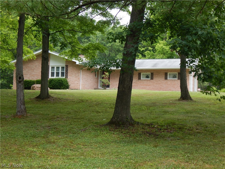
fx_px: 396
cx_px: 112
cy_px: 84
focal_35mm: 61
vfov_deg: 24.0
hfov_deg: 31.7
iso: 125
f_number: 4
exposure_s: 1/250
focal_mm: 10.9
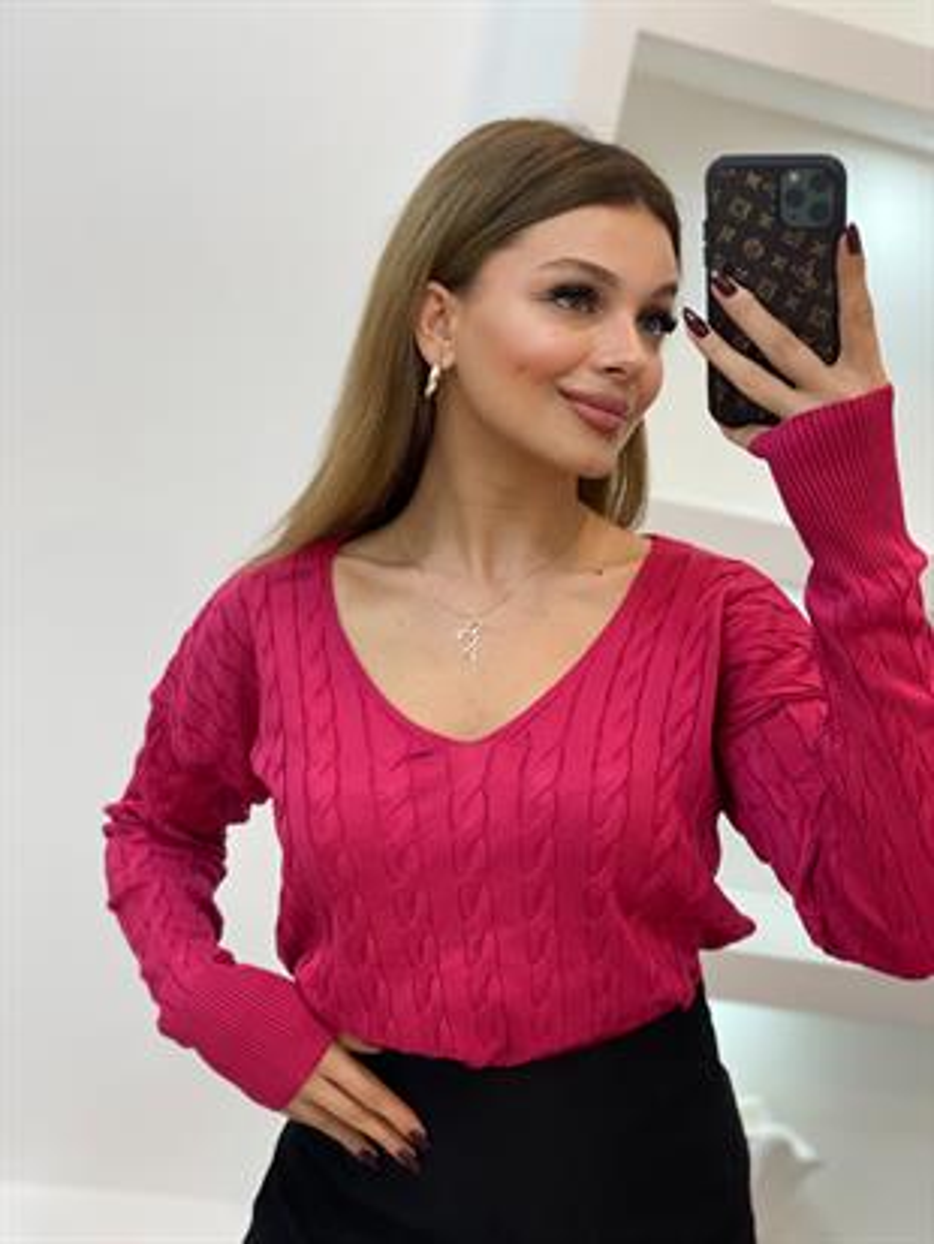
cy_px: 622
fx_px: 1870
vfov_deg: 36.8
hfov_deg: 28.0
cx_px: 467
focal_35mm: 52
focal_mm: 6
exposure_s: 1/100
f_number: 2
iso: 100
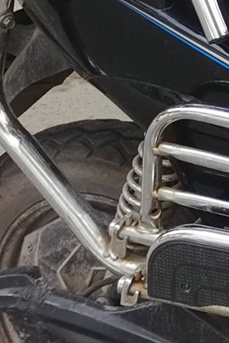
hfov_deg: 6.4
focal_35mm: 183
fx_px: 1746
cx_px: 847
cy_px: -301
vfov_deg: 10.5
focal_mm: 5.58
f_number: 1.8
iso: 50
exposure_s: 1/257
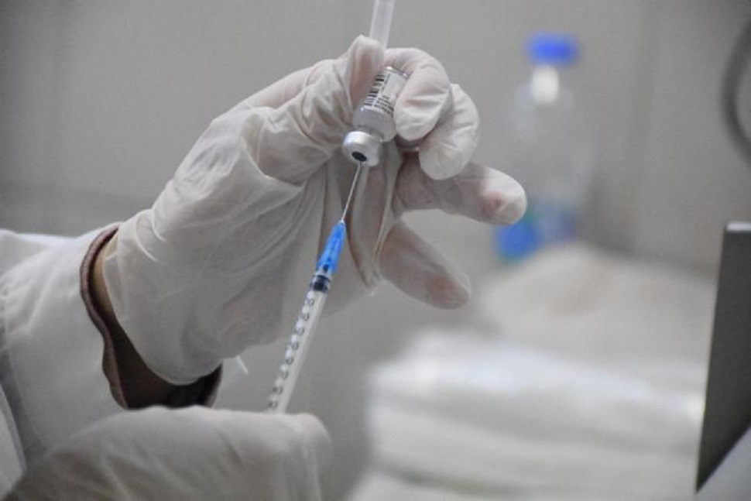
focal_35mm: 210
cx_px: 376
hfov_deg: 9.8
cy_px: 250
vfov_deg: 6.5
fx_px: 4381
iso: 16000
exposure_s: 1/1000
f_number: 5.6
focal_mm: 140
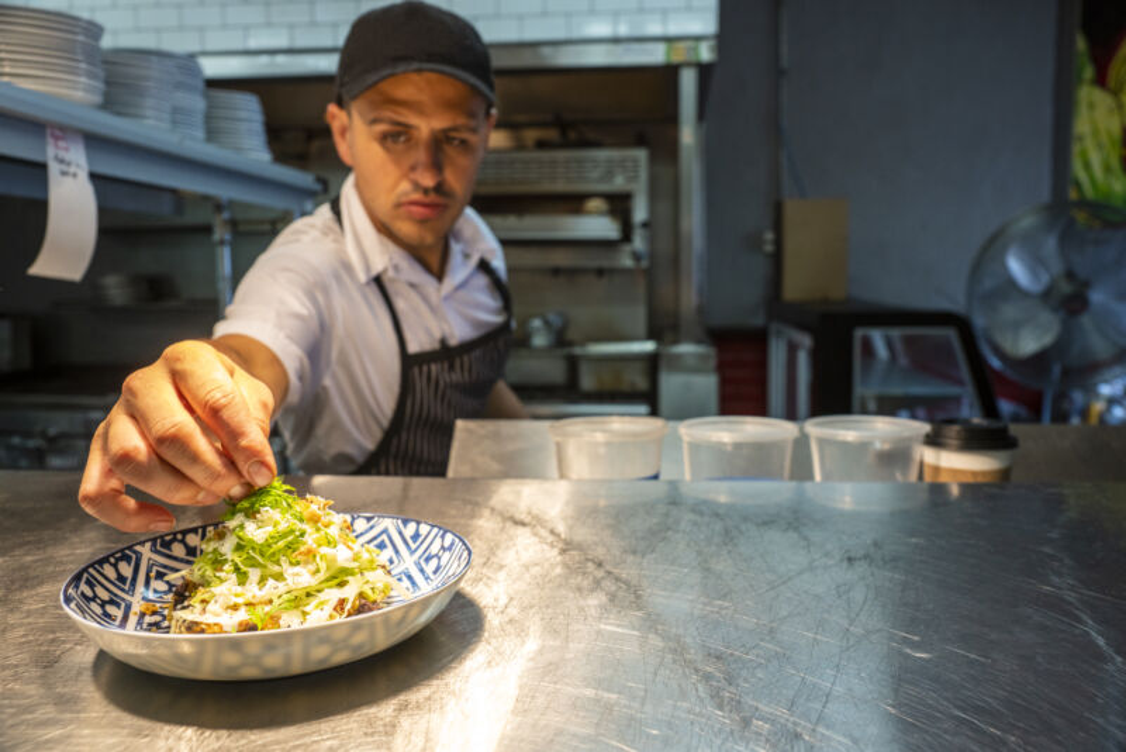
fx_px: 939
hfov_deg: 61.9
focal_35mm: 30
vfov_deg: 43.6
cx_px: 563
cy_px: 376
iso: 800
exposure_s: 1/80
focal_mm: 30
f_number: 5.6
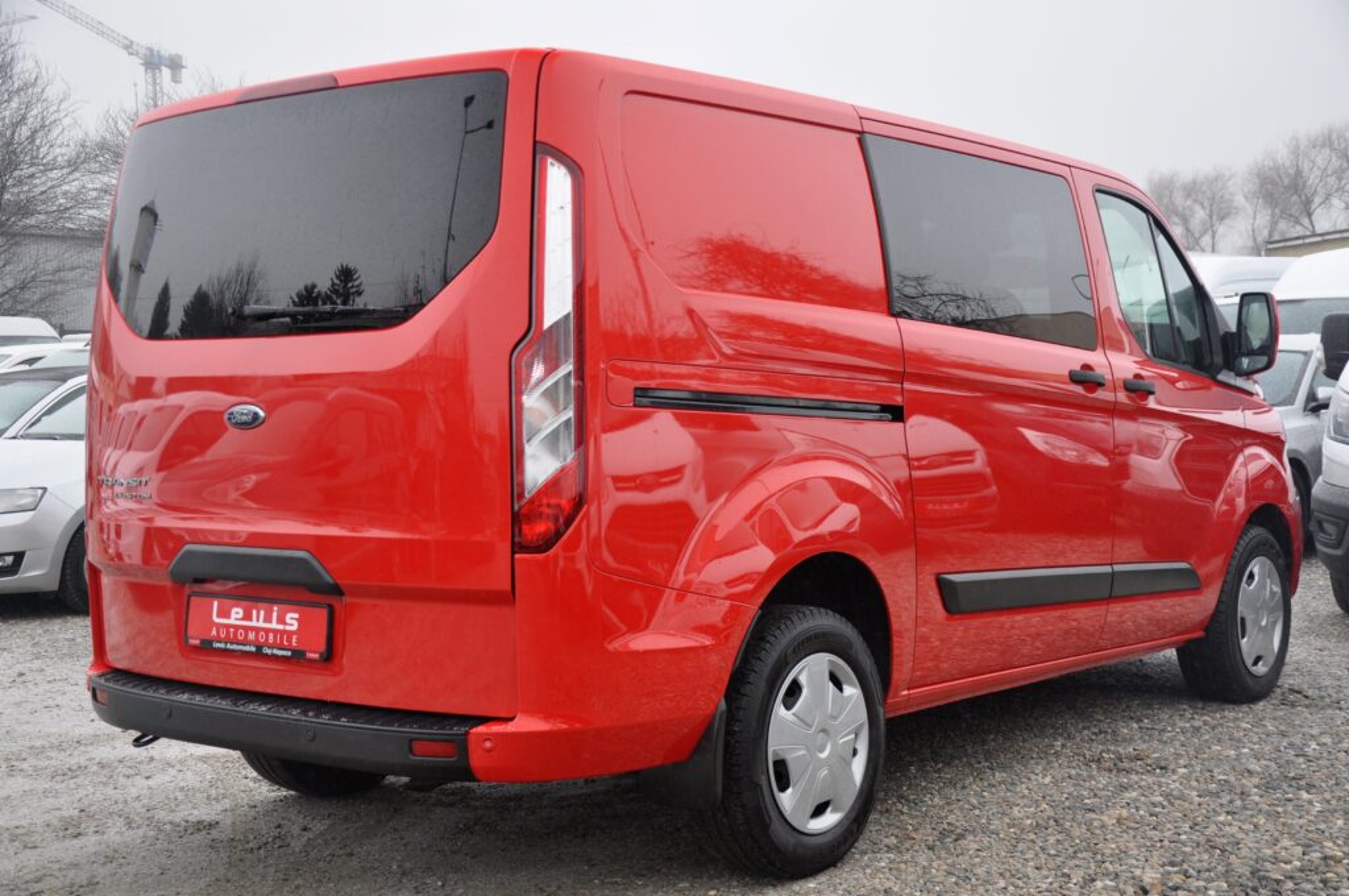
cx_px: 674
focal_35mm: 48
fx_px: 1796
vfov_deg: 28.0
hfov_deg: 41.2
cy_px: 448
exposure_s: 1/100
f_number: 5
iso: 500
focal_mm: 32
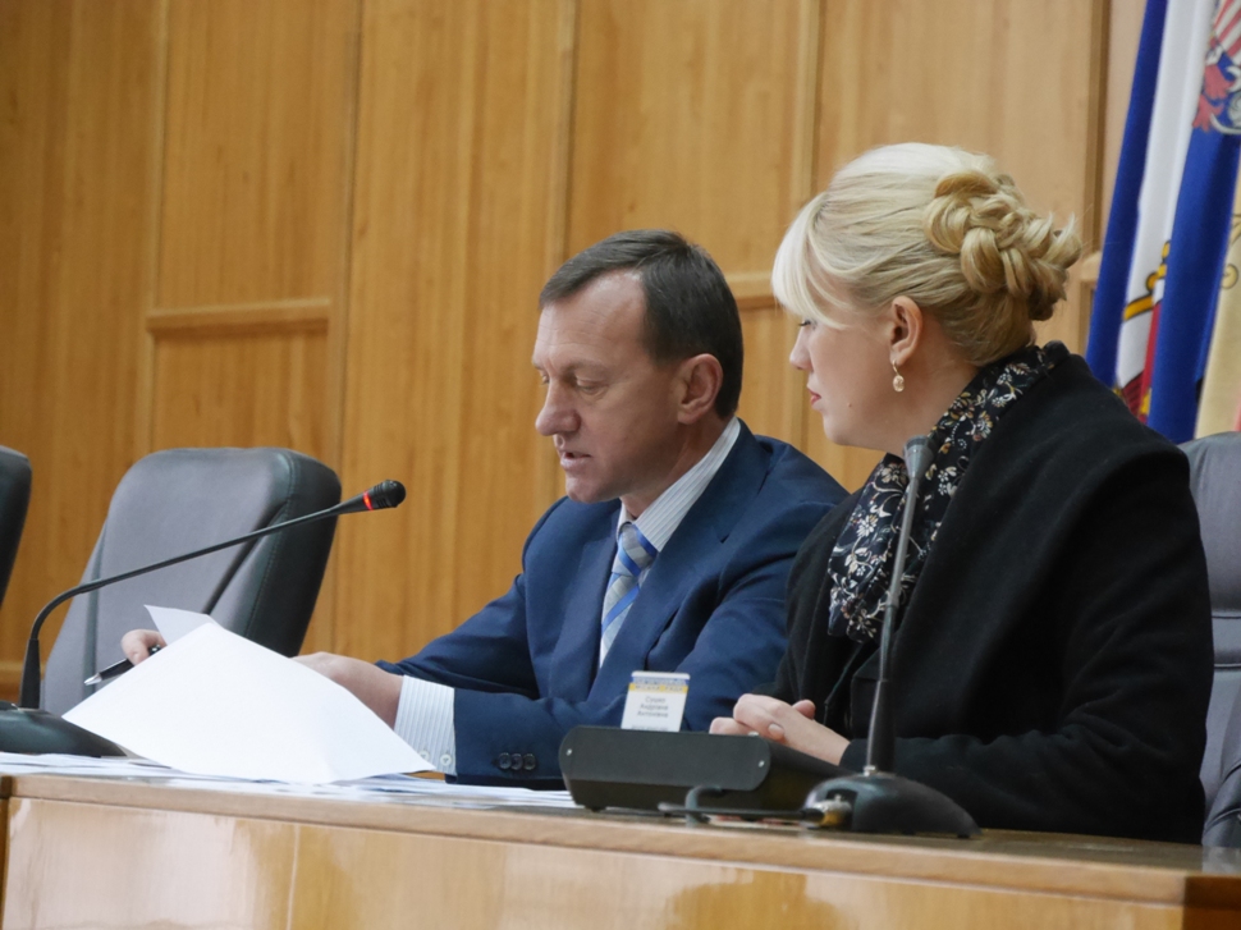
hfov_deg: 11.8
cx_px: 620
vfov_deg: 8.8
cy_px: 465
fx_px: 6021
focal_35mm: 168
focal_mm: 84
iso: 3200
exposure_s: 1/40
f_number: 5.4
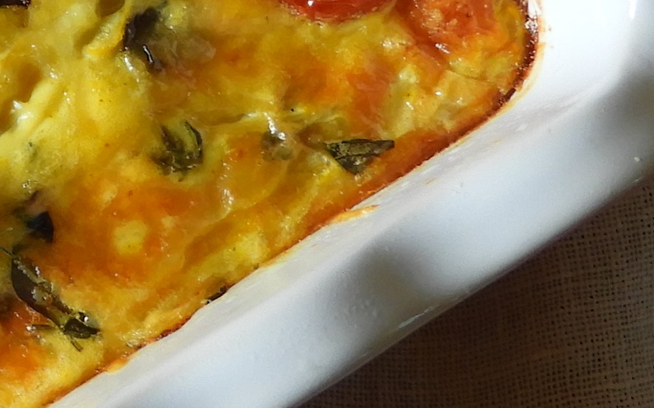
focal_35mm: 151
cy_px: -28
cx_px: -253
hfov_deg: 13.3
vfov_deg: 8.6
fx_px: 2691
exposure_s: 1/30
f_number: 4
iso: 110
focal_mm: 8.1
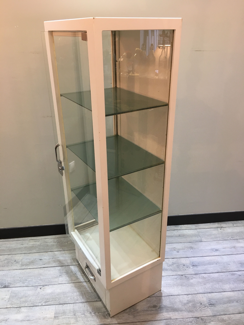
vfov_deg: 61.7
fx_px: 273
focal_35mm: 29
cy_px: 162
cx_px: 122
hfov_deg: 48.2
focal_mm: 4.15
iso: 125
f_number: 2.2
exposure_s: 1/33
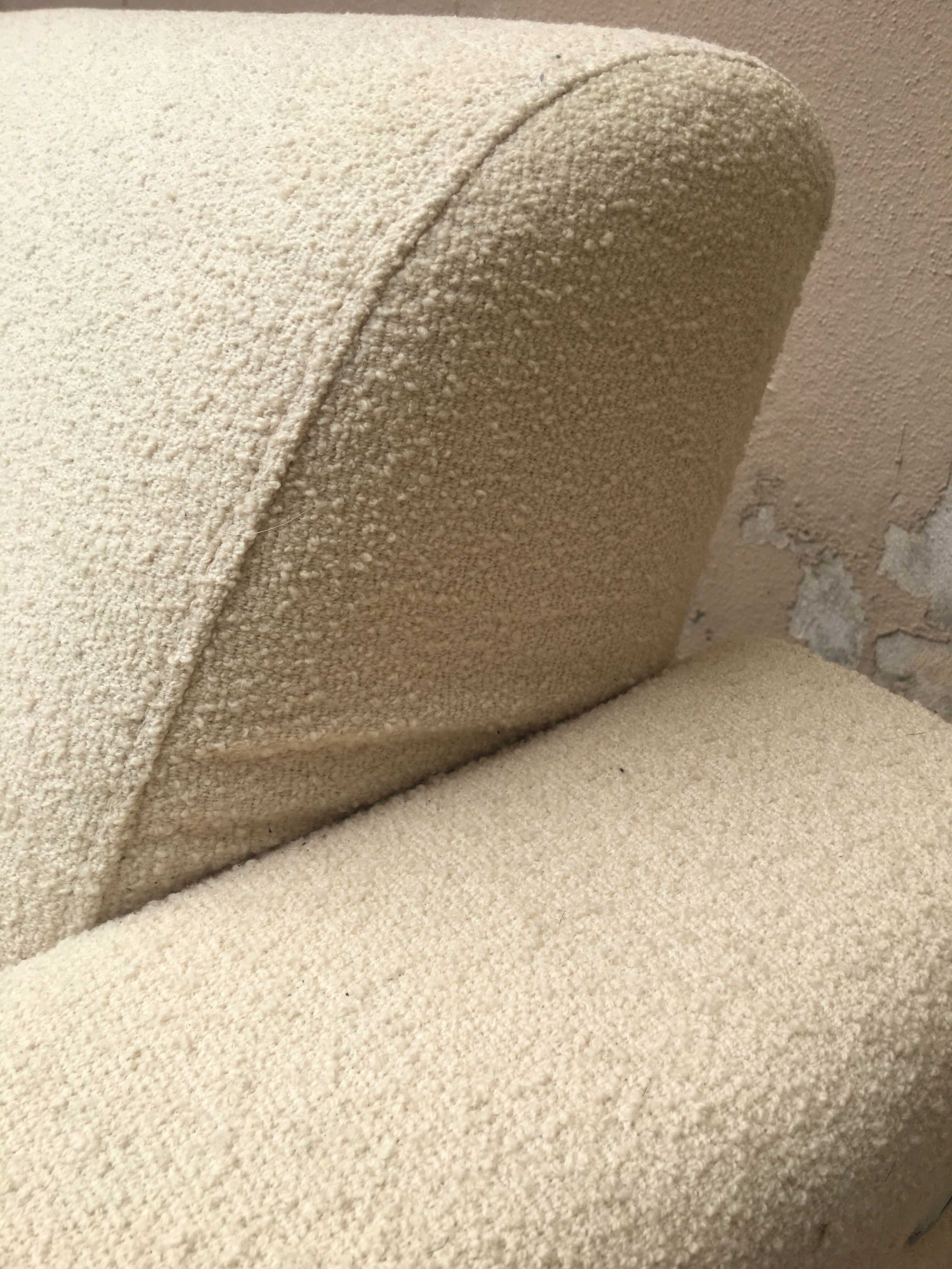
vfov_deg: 61.7
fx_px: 1063
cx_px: 476
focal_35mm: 29
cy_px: 634
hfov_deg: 48.2
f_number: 2.2
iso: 25
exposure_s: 1/569
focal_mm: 4.15
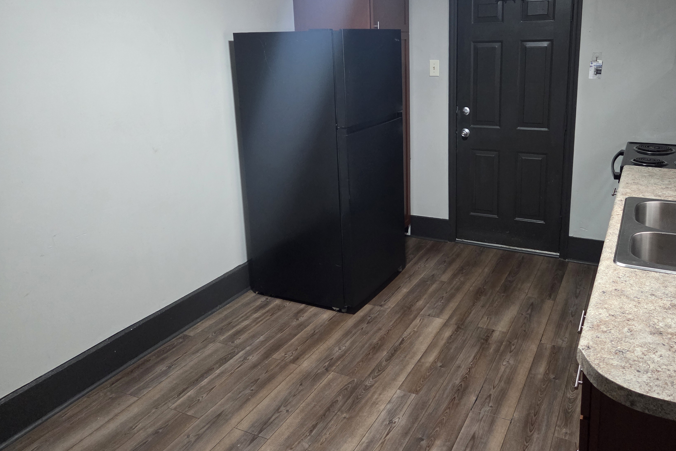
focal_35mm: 29
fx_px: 545
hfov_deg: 63.2
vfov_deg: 44.5
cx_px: 401
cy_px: 160
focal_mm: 5.4
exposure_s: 1/120
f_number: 1.8
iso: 1600
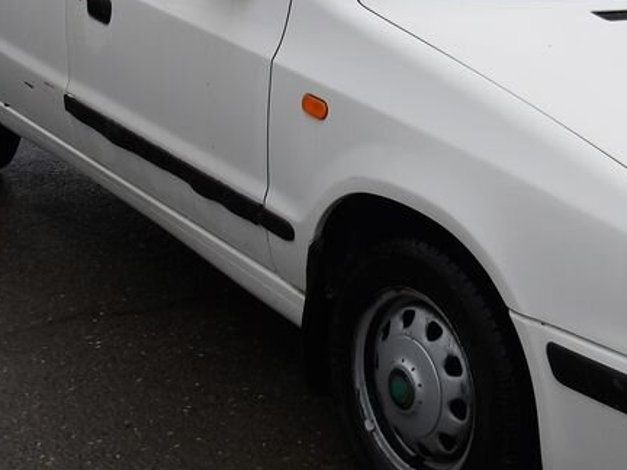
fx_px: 1159
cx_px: 518
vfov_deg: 22.8
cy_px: 149
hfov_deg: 29.4
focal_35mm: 64
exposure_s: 1/381
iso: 100
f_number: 3
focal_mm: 4.9
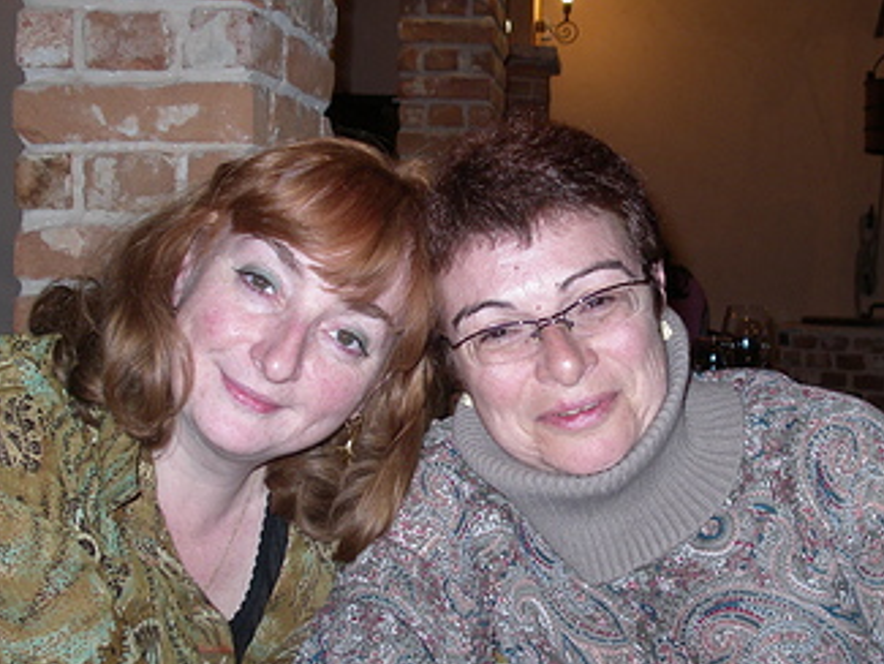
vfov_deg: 25.7
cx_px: 509
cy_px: 373
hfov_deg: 33.7
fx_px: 1456
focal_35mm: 57
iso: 200
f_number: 2.8
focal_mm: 7.8
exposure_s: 1/40
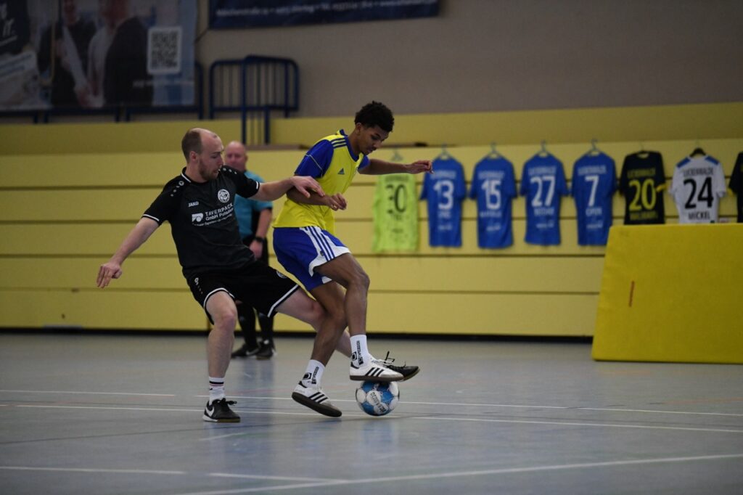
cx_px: 372
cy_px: 248
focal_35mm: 200
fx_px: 4126
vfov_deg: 6.9
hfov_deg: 10.3
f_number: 2.8
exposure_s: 1/1600
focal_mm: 200
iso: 8000
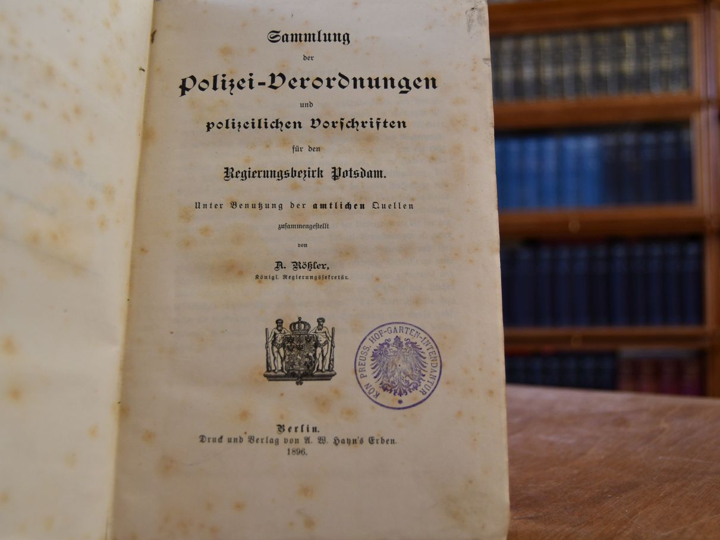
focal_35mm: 40
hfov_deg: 46.8
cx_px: 359
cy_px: 269
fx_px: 832
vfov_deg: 36.0
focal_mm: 24
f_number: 3.8
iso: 800
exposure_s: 1/160
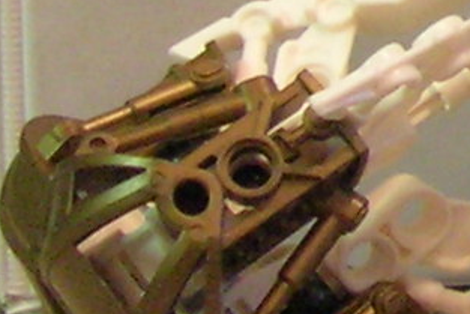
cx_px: 1098
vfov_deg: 5.2
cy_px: -365
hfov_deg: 7.5
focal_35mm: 258
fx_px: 3370
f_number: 2.9
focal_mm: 5.7
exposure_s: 1/3.6
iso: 200
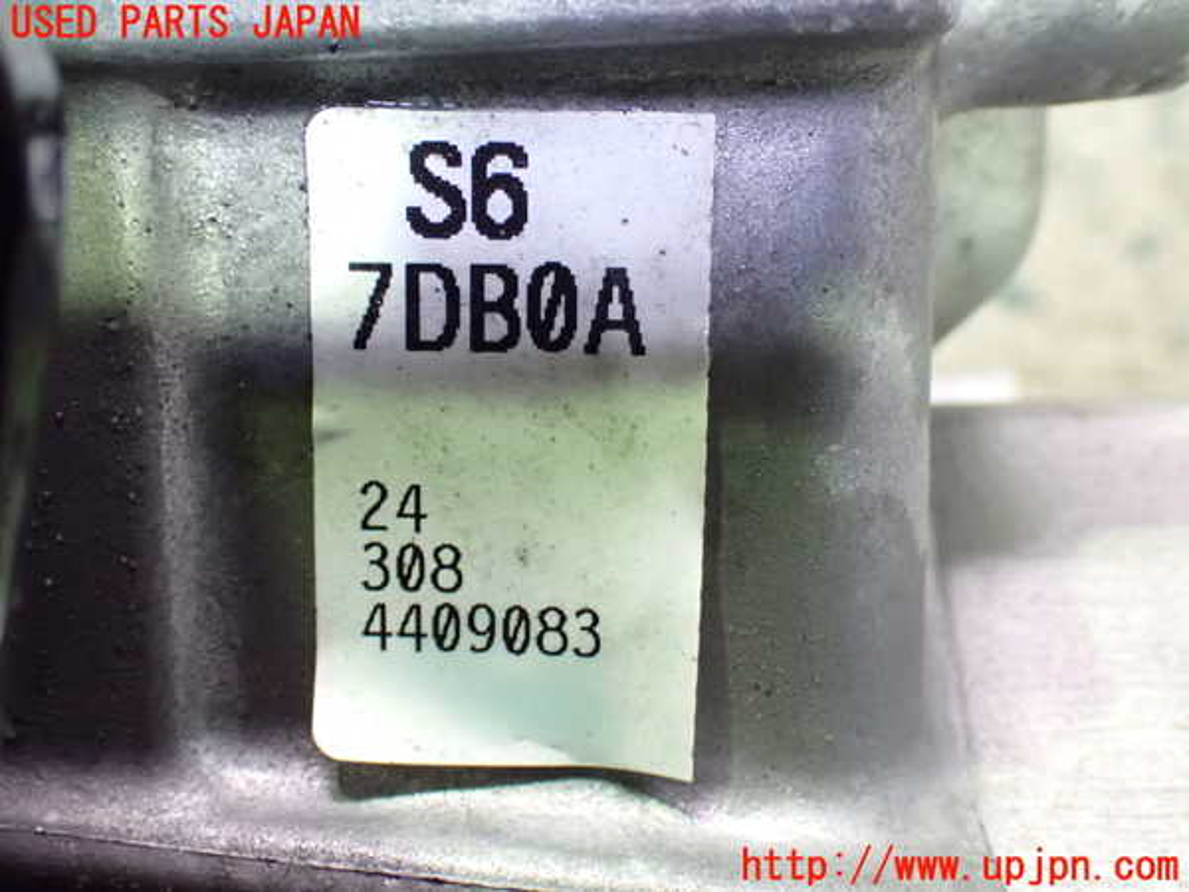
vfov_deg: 30.9
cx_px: 594
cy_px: 446
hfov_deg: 40.4
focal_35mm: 47
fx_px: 1614
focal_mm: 8.4
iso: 1600
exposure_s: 1/20
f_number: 3.1
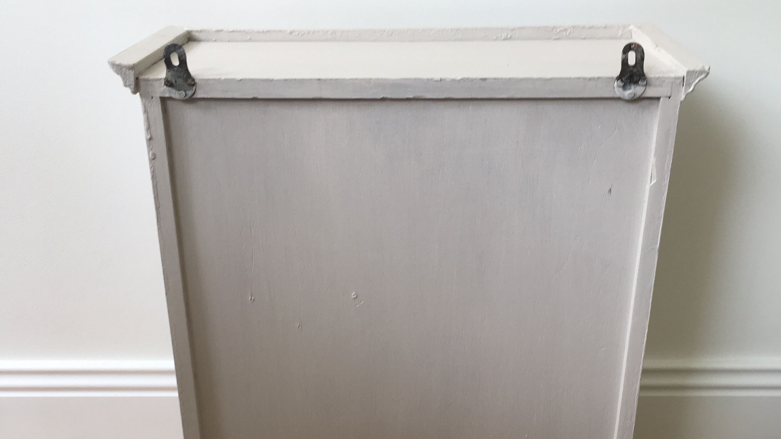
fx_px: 890
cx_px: 394
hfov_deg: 47.4
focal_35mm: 43
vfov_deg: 27.2
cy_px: 351
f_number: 2.2
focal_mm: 4.15
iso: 25
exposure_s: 1/50
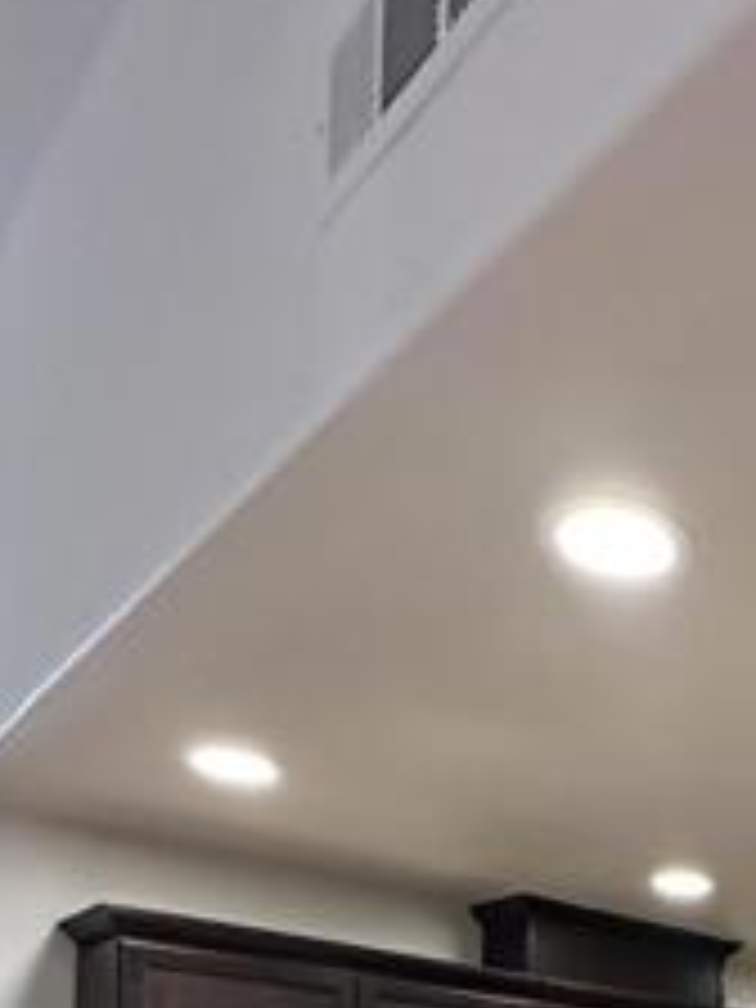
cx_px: 828
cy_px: 1192
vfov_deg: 36.7
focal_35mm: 40
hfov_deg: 31.9
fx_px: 1165
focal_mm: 2.22
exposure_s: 1/60
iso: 640
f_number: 2.2
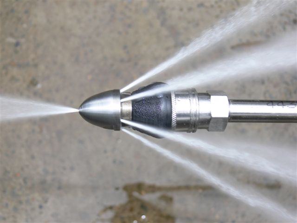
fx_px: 438
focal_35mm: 51
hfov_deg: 37.5
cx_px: 148
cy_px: 112
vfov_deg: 28.6
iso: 80
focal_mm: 10.8
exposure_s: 1/30
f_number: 3.2
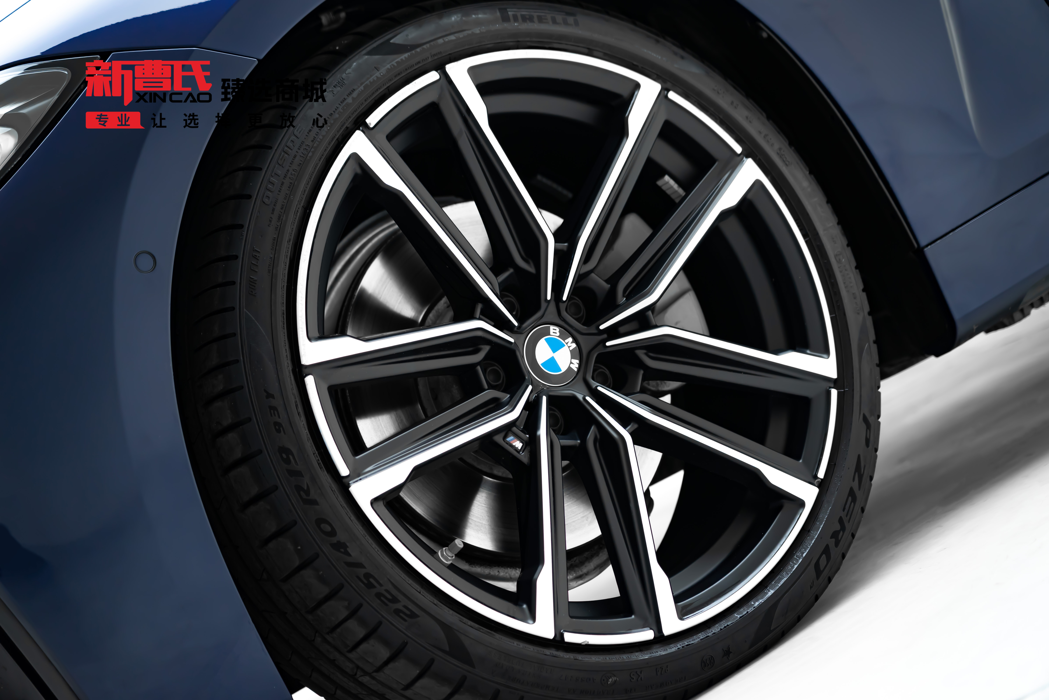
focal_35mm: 89
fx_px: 2593
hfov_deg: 22.9
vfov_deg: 15.4
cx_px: 524
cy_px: 350
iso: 400
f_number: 4
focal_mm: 89
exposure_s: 1/125
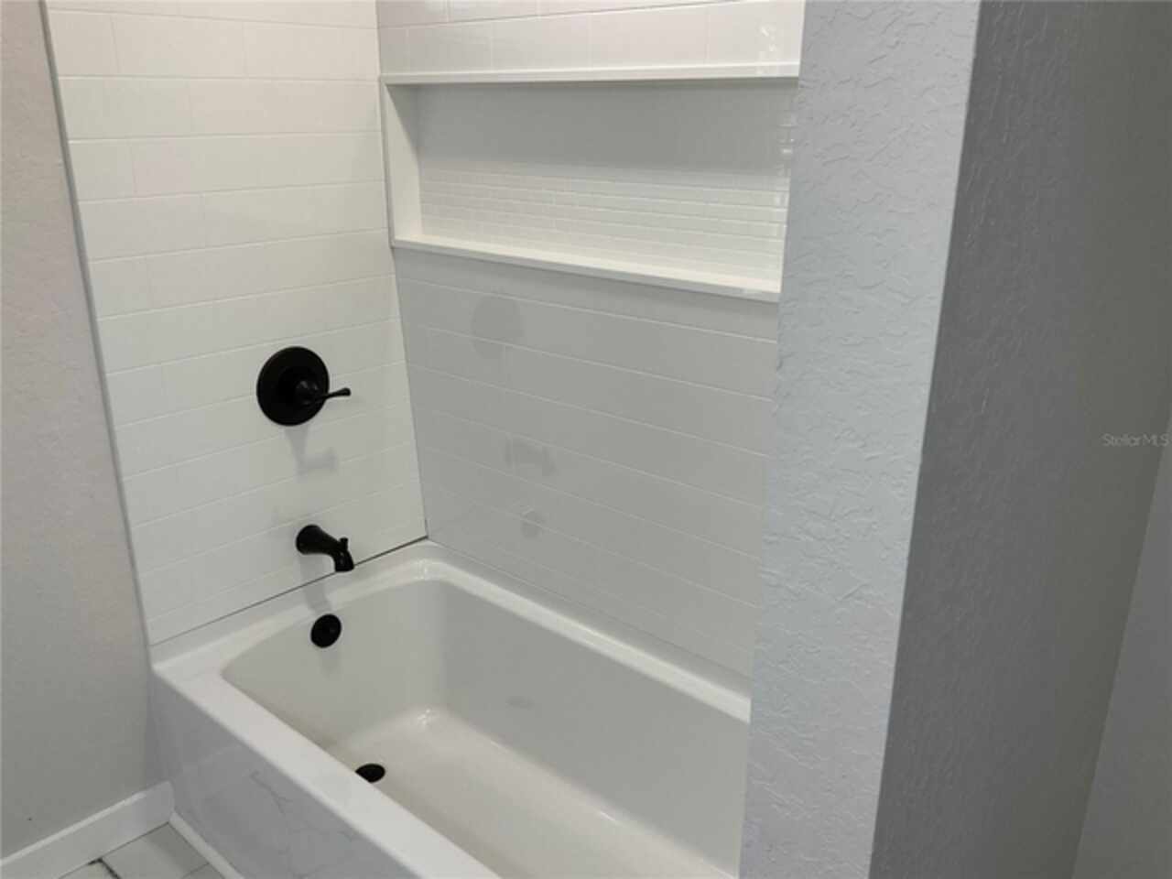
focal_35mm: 29
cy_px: 440
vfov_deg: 48.2
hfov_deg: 61.7
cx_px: 586
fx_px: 982
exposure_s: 1/120
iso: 40
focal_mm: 3
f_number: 1.8
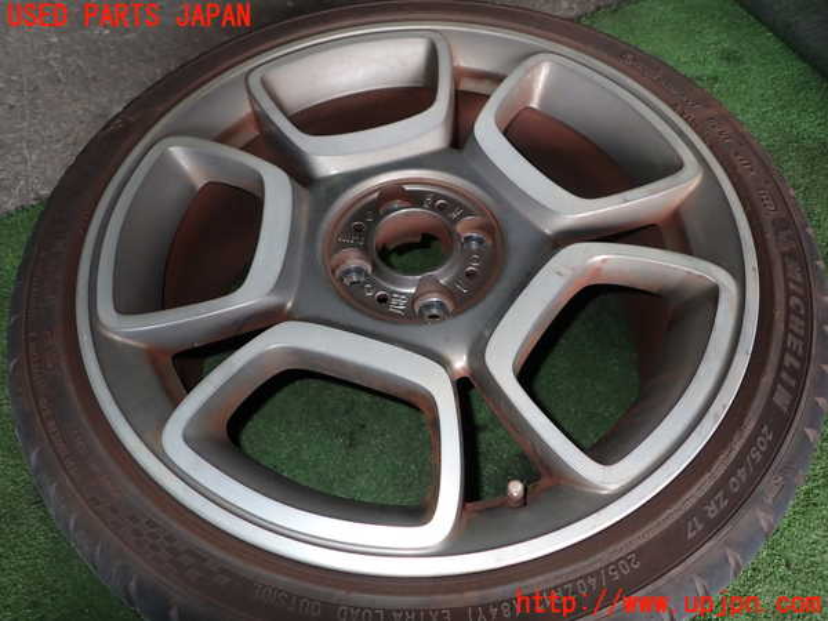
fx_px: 598
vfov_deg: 54.9
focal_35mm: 25
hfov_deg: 69.4
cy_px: 310
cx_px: 414
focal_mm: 4.5
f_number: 5.6
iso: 160
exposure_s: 1/30
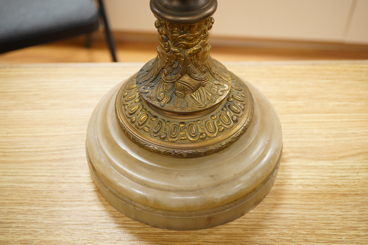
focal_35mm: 45
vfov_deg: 29.9
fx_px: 460
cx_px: 184
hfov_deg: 43.6
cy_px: 122
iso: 2000
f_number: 6.3
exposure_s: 1/125
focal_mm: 30
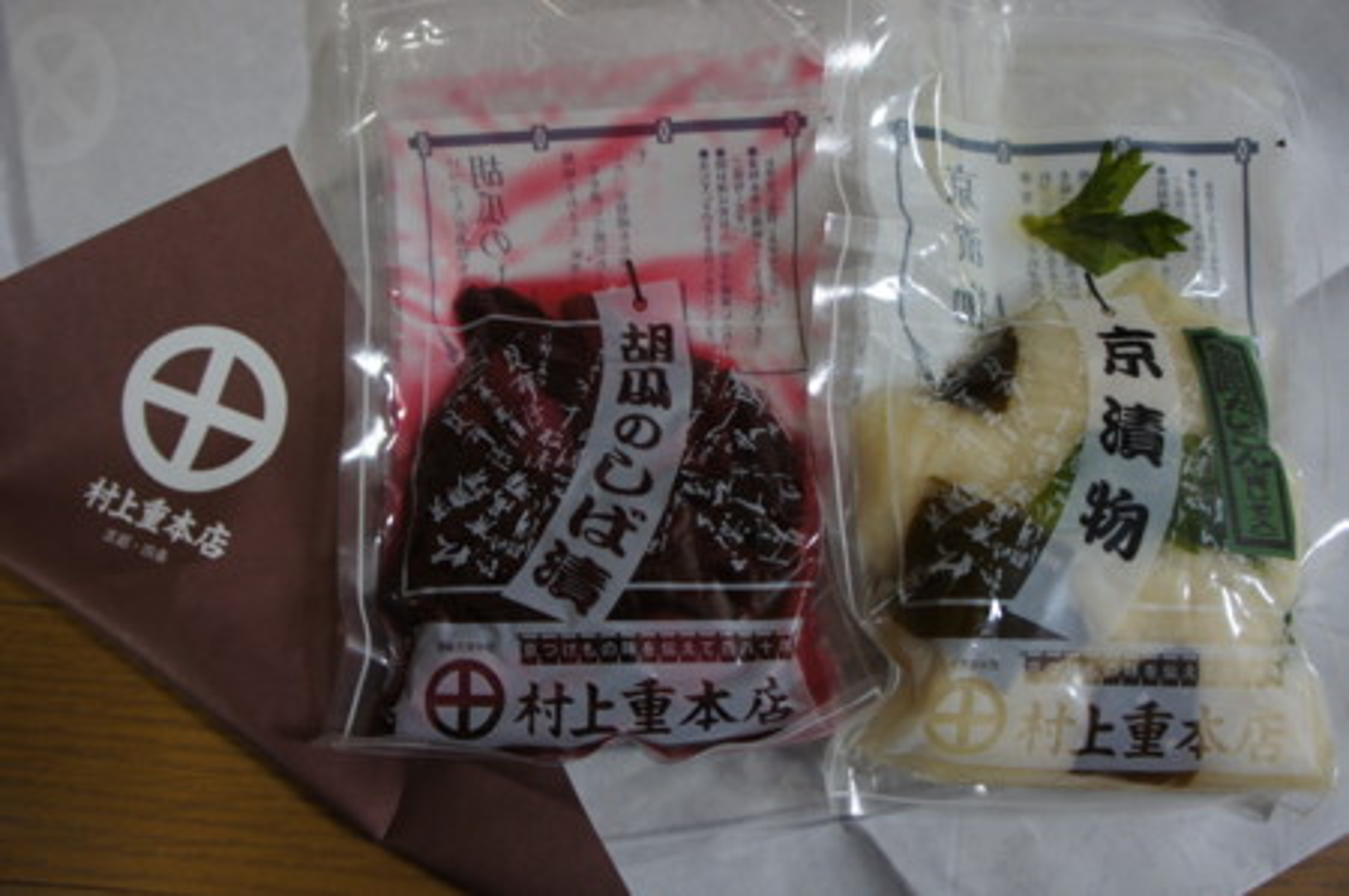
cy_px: 448
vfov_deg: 47.8
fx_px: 1011
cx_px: 674
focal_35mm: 27
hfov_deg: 67.4
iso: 800
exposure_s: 1/30
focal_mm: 18
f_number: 3.5
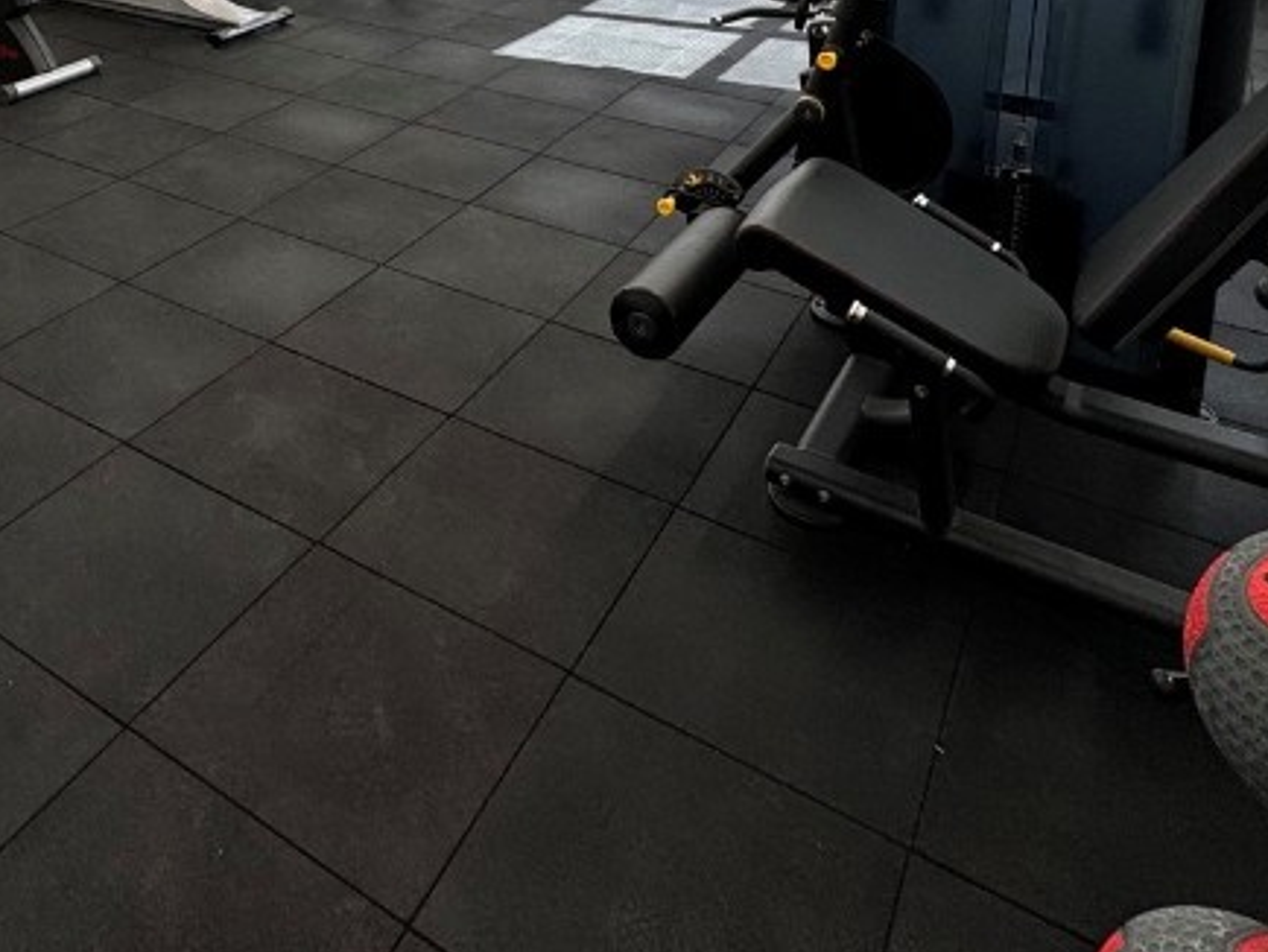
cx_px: 298
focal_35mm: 33
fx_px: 1209
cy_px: -99
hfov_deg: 52.6
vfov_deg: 36.3
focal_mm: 2.22
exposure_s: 1/120
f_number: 2.2
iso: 80
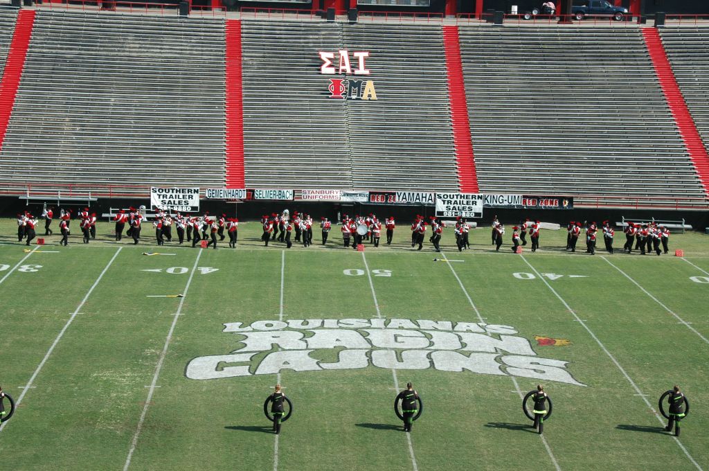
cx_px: 354
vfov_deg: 18.1
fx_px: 1475
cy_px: 236
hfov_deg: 27.0
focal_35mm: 75
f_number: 9
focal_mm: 50
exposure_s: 1/320
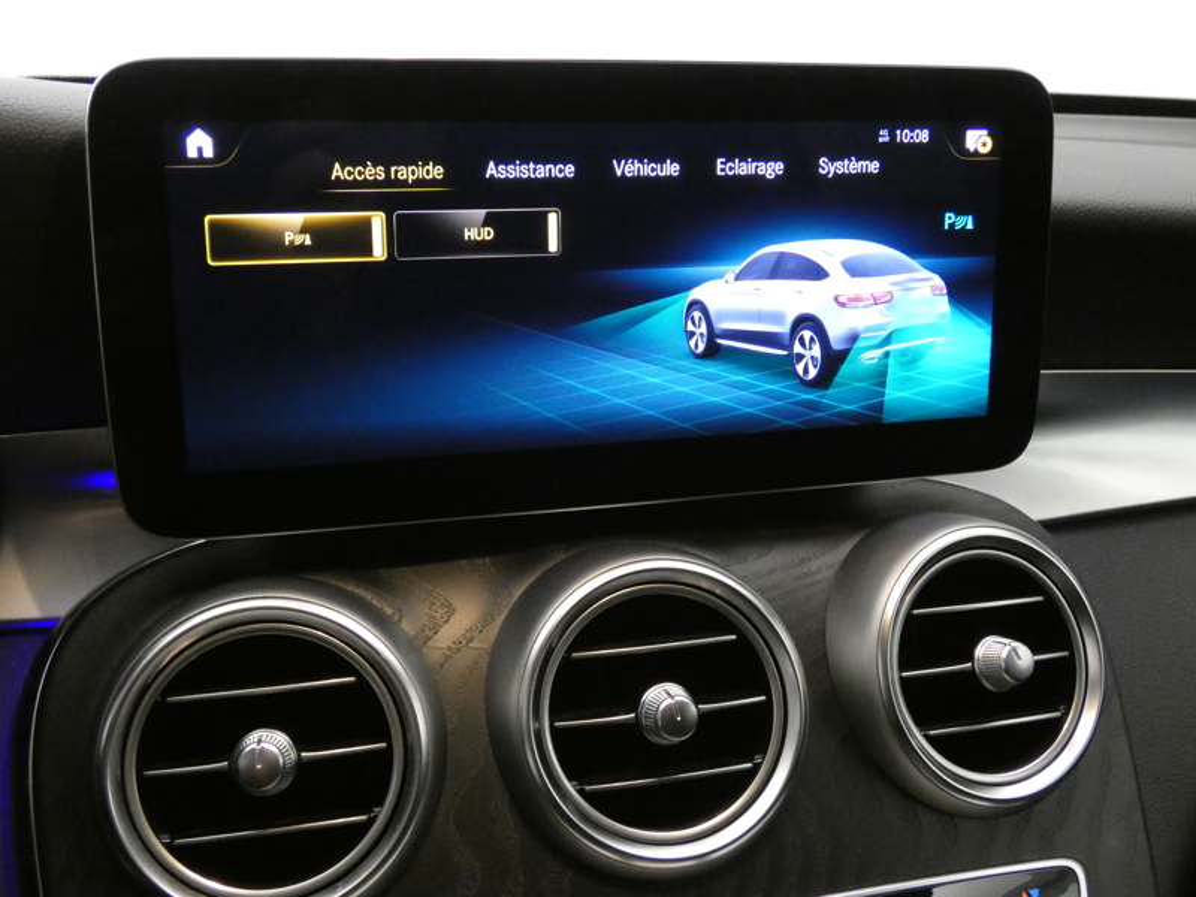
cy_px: 448
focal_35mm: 38
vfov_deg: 37.7
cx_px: 598
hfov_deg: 49.0
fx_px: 1313
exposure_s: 1/20
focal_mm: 6.8
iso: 1600
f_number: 3.5
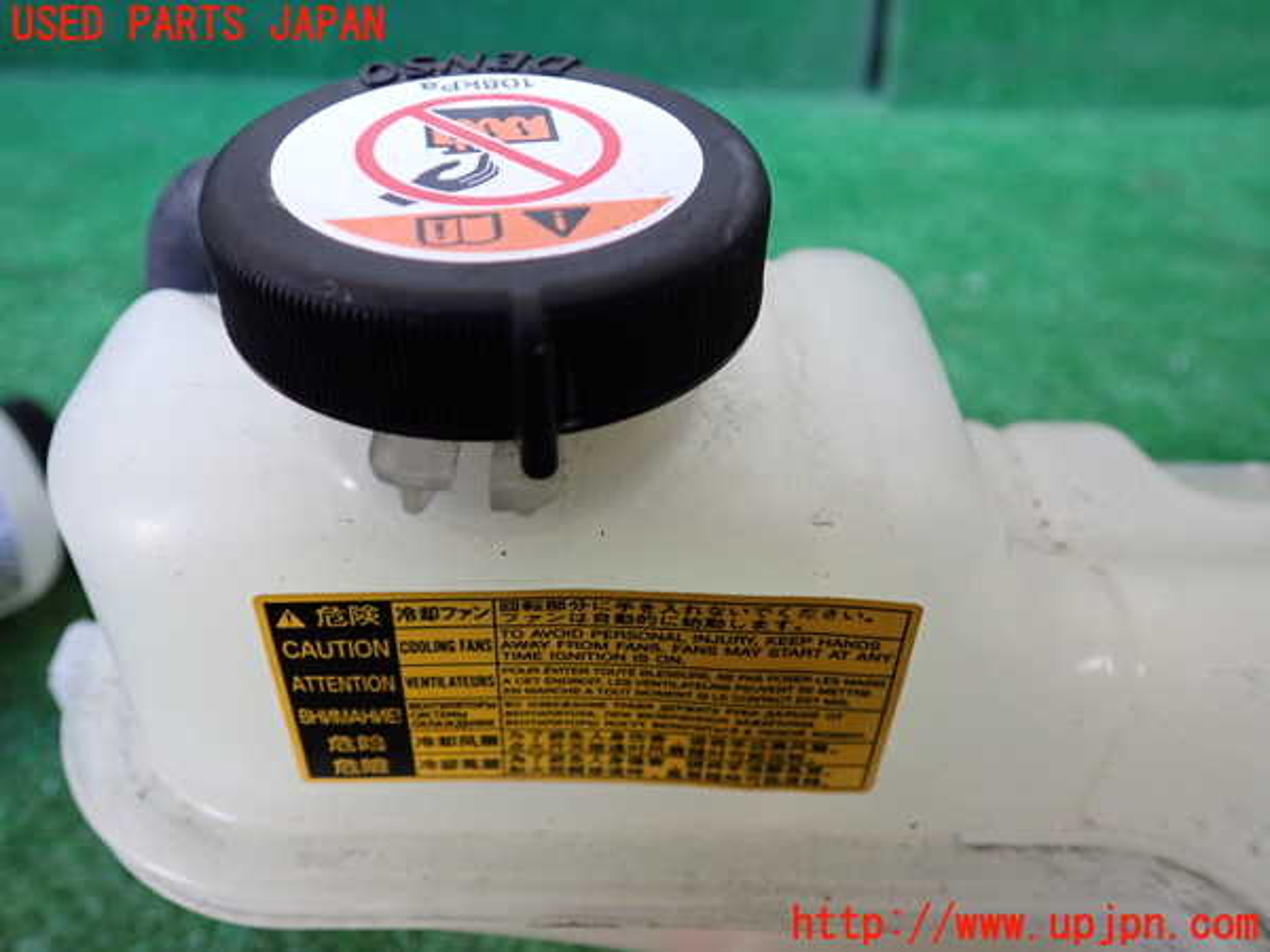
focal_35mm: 30
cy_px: 476
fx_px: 1101
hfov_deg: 60.0
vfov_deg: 46.8
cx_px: 635
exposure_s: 1/100
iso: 400
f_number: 2.3
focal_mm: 5.4
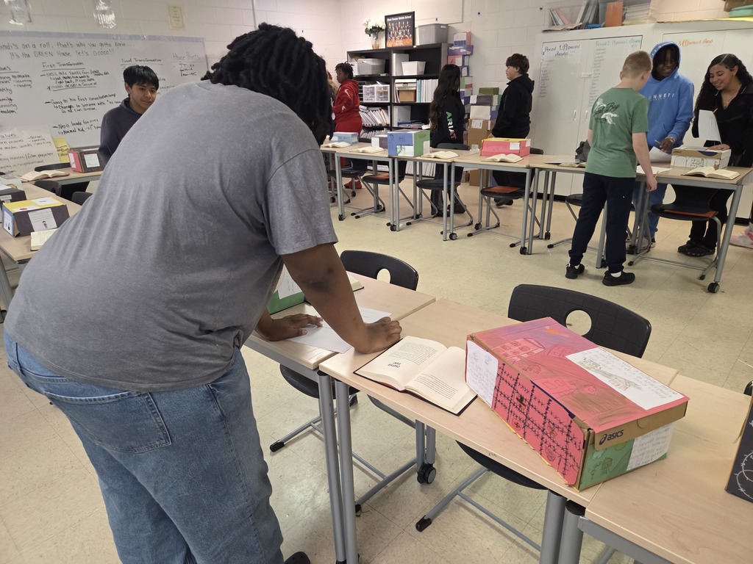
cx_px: 376
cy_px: 282
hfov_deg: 73.9
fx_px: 500
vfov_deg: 58.9
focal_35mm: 23
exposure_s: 1/120
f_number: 1.8
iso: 640
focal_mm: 5.4
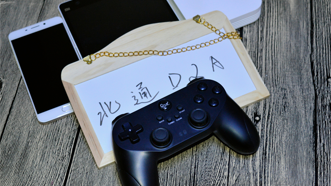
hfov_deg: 33.3
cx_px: 166
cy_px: 97
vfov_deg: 19.1
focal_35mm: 63
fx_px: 553
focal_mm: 40
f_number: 5
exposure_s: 1/60
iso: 900
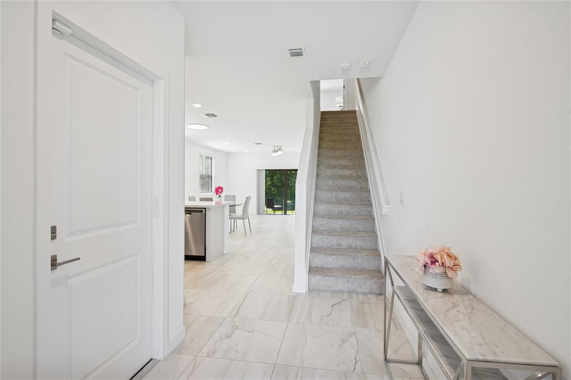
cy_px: 190
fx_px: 269
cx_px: 286
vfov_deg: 70.3
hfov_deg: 93.3
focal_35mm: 17
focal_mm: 17
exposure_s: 1/40
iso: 250
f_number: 8
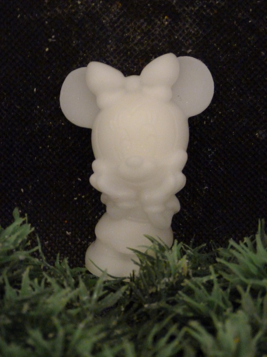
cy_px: 178
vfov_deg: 17.7
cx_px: 134
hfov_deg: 13.3
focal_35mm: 111
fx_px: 1142
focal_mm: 20.1
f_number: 3.5
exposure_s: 1/4
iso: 800
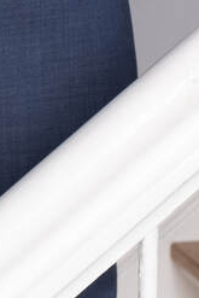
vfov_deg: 8.0
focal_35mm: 242
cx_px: -39
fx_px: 2004
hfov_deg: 5.7
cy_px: -379
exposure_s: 1/160
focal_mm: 32.1
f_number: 5.6
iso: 200
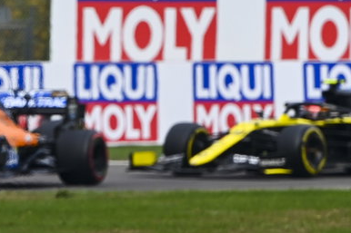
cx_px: -319
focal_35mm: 1286
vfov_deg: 1.1
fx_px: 12533
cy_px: 118
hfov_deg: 1.6
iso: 400
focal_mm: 310
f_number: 6.3
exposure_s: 1/1000
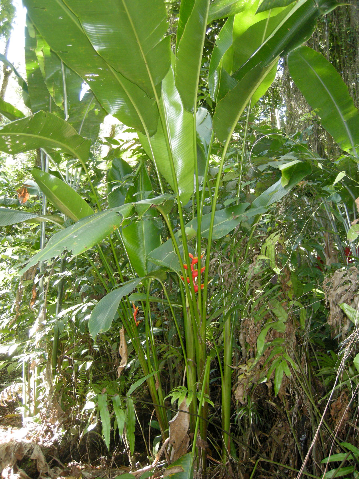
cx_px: 180
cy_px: 240
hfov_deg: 40.7
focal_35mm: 35
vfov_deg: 52.6
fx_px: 484
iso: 211
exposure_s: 1/56
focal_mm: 7.5
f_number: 2.7
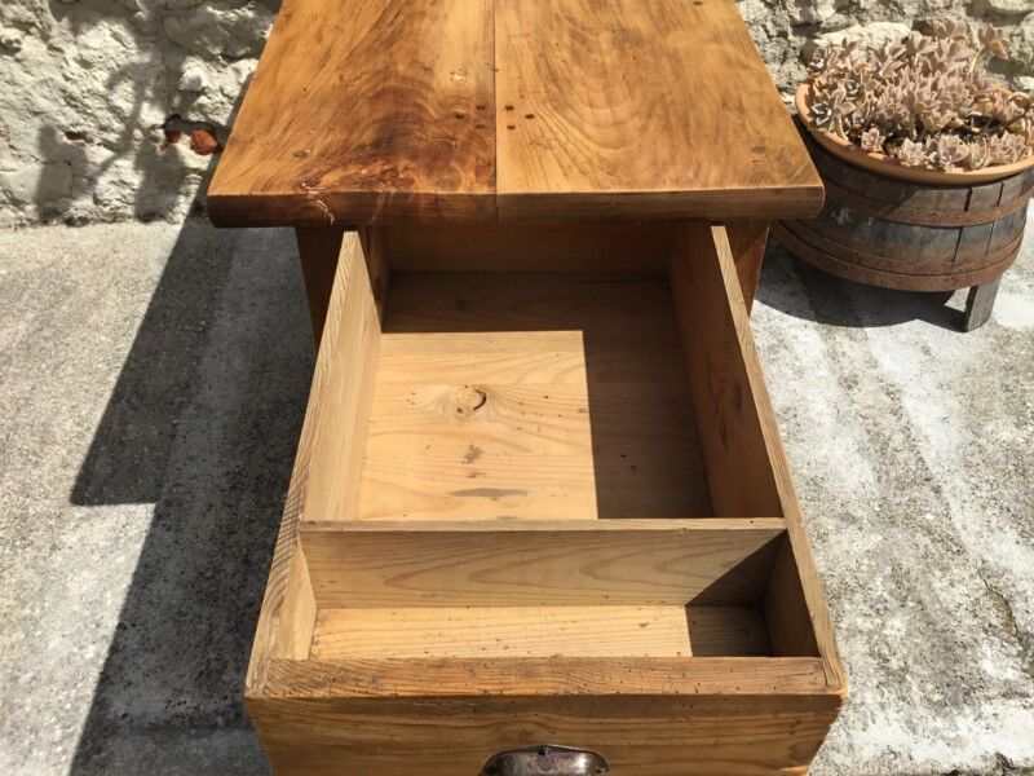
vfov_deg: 45.4
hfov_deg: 58.4
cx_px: 517
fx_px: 926
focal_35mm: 31
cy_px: 388
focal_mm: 3.3
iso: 25
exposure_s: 1/1733
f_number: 2.4
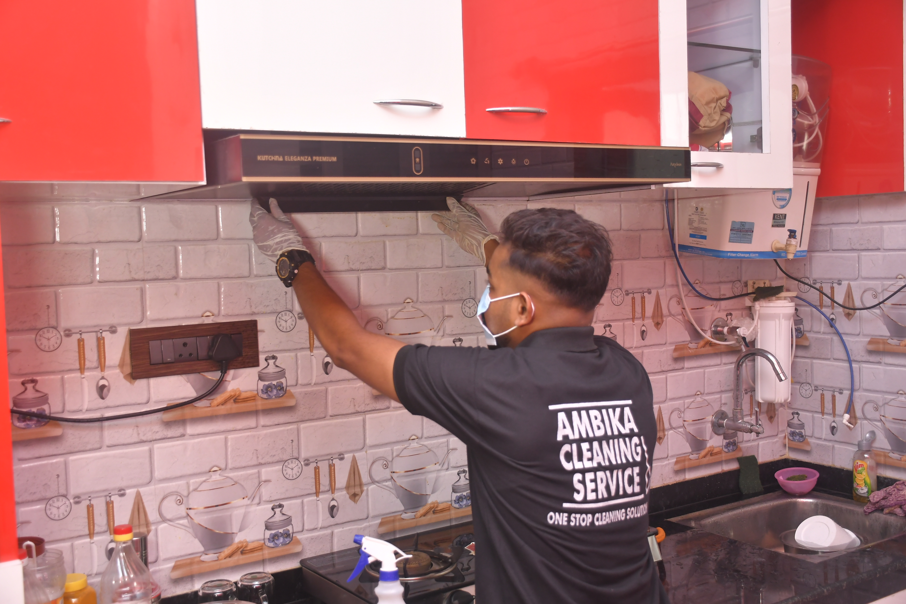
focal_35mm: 36
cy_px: 302
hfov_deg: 53.1
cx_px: 453
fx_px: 906
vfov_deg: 36.9
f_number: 3.8
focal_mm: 24
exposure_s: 1/250
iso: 640
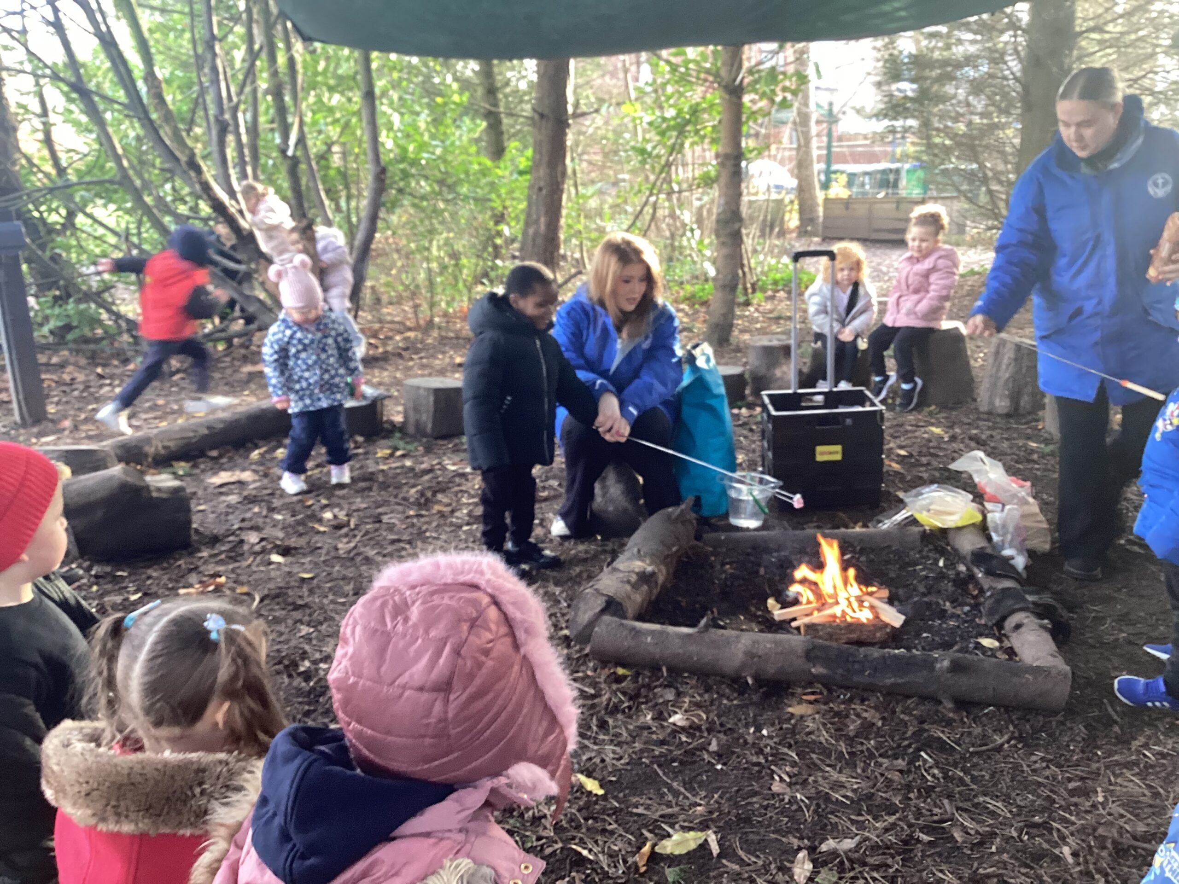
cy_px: 442
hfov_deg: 58.4
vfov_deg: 45.4
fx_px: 1056
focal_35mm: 31
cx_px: 590
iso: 100
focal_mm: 3.3
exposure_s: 1/50
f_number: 2.4
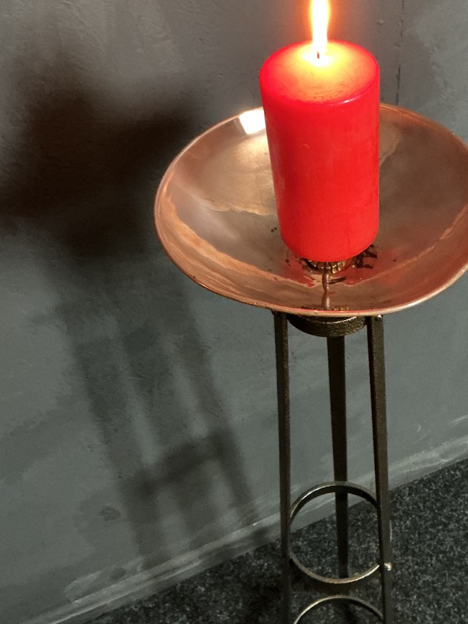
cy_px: 333
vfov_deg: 45.7
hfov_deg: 34.7
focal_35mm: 41
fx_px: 739
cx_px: 327
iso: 640
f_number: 1.8
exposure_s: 1/25
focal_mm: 3
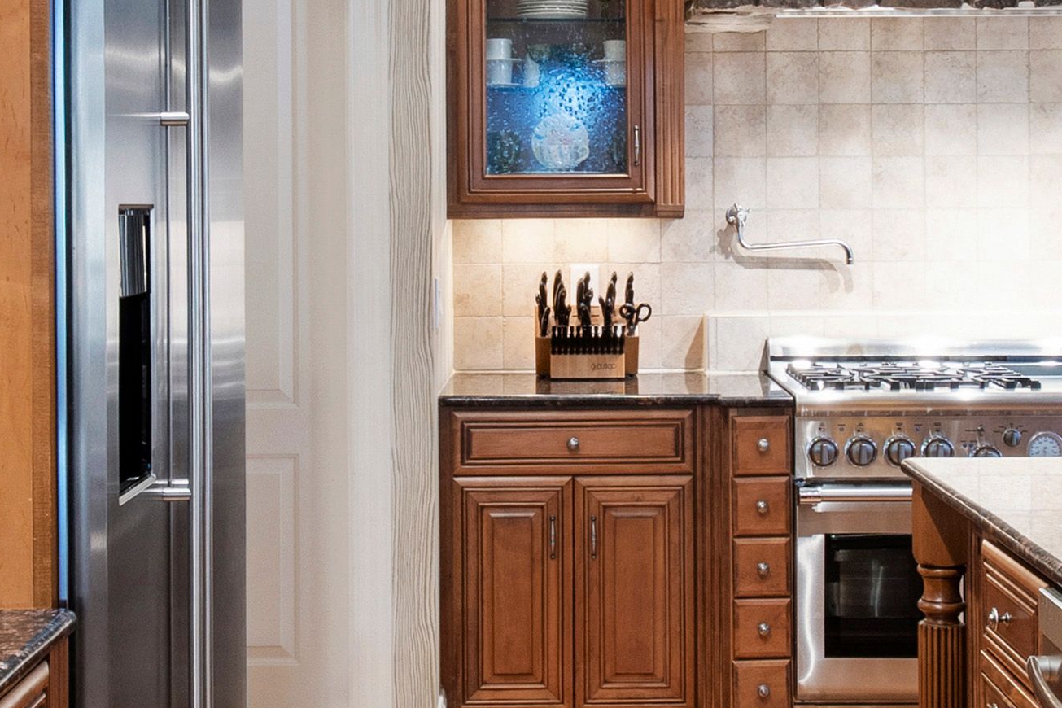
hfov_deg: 31.4
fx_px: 1888
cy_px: 194
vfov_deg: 21.1
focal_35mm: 64
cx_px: 621
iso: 100
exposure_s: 2
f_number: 8
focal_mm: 10
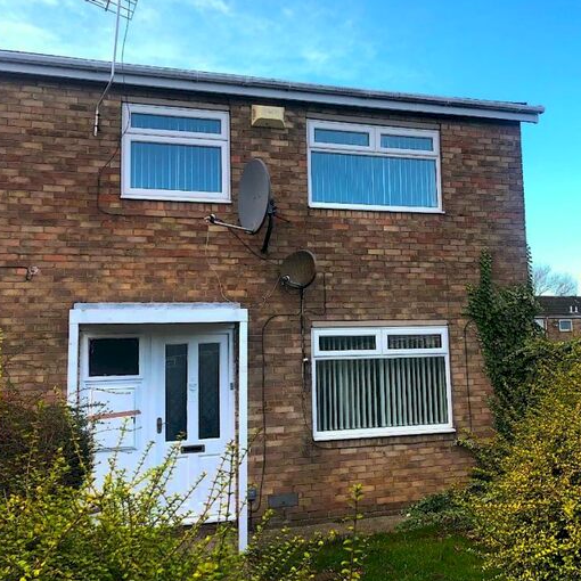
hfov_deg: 48.1
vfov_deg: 48.5
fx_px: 646
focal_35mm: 34
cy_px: 290
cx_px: 351
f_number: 1.8
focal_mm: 4
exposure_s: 1/343
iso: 20
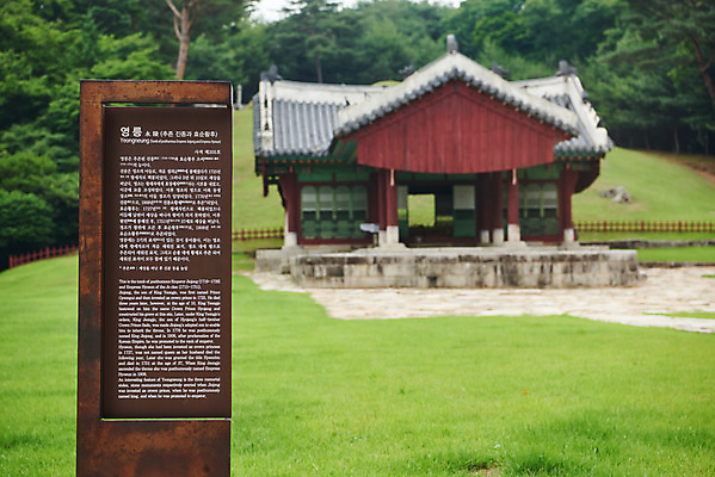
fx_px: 1391
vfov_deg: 19.5
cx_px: 358
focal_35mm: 70
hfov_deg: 28.8
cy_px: 238
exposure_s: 1/640
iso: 400
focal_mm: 70
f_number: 5.6
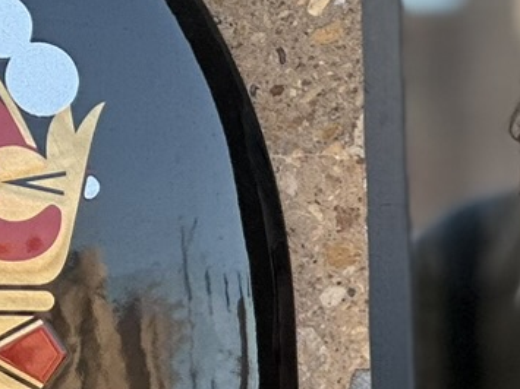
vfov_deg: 3.3
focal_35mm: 444
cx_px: 264
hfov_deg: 4.5
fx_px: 6667
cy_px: 591
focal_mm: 9
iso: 50
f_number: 2.8
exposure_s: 1/121
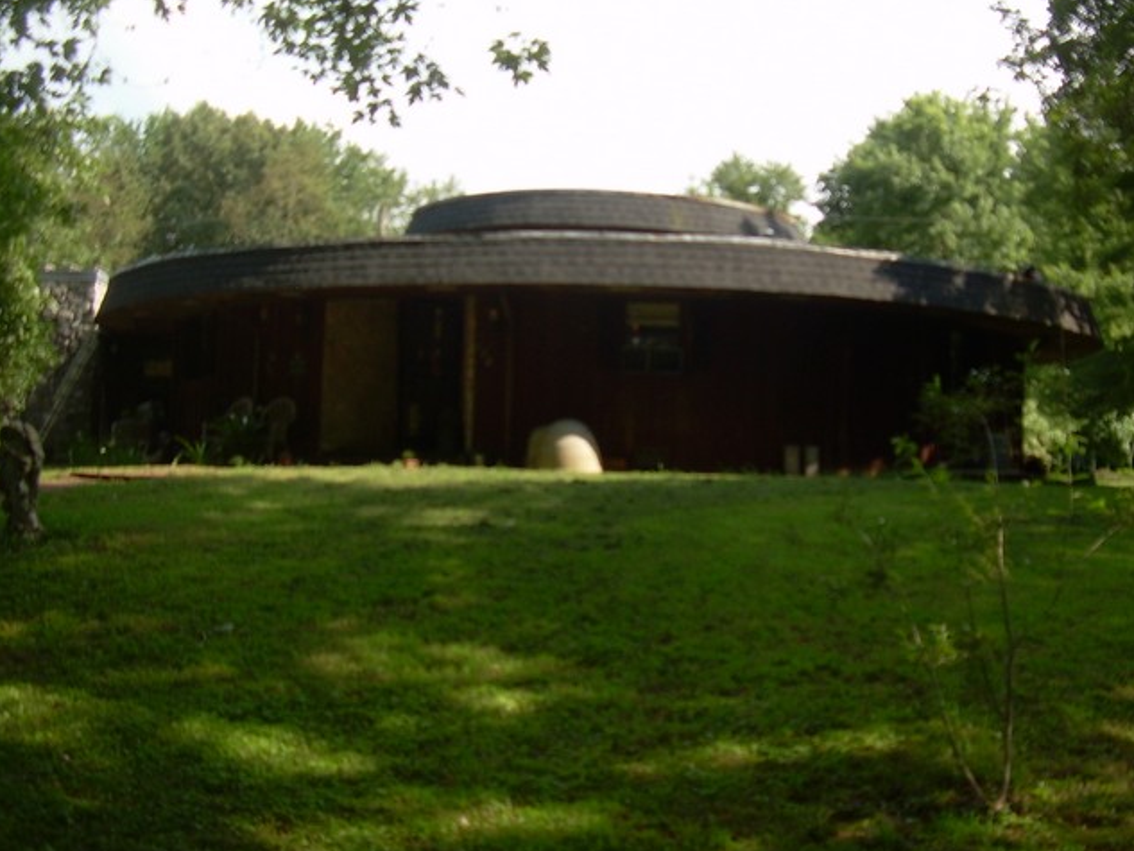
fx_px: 1573
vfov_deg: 30.3
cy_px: 423
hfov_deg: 39.4
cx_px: 711
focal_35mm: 48
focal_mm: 6.3
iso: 50
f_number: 2.8
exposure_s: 1/420
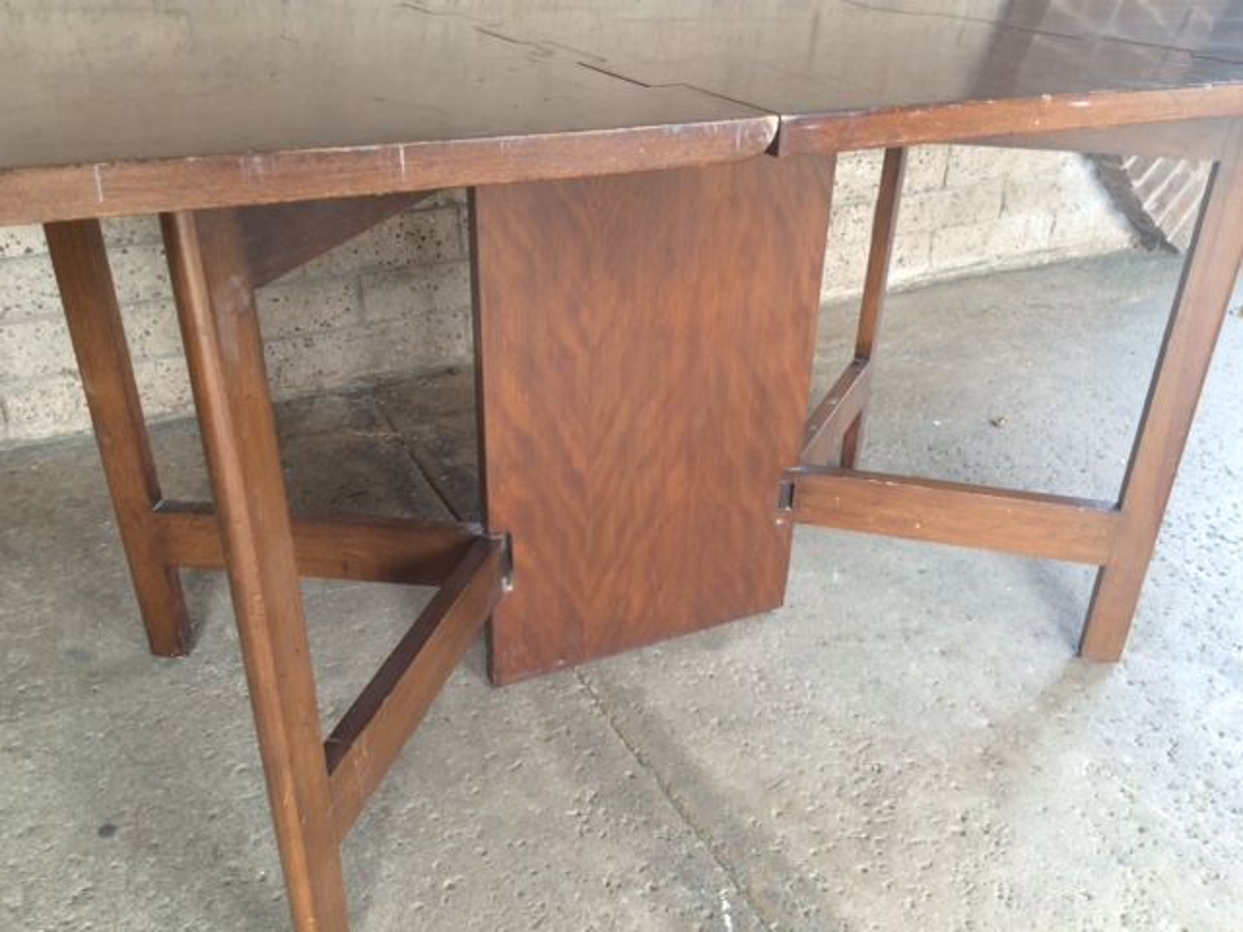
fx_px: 1041
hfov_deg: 61.7
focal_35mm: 29
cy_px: 466
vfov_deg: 48.2
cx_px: 622
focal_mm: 4.15
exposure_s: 1/60
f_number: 2.2
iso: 50
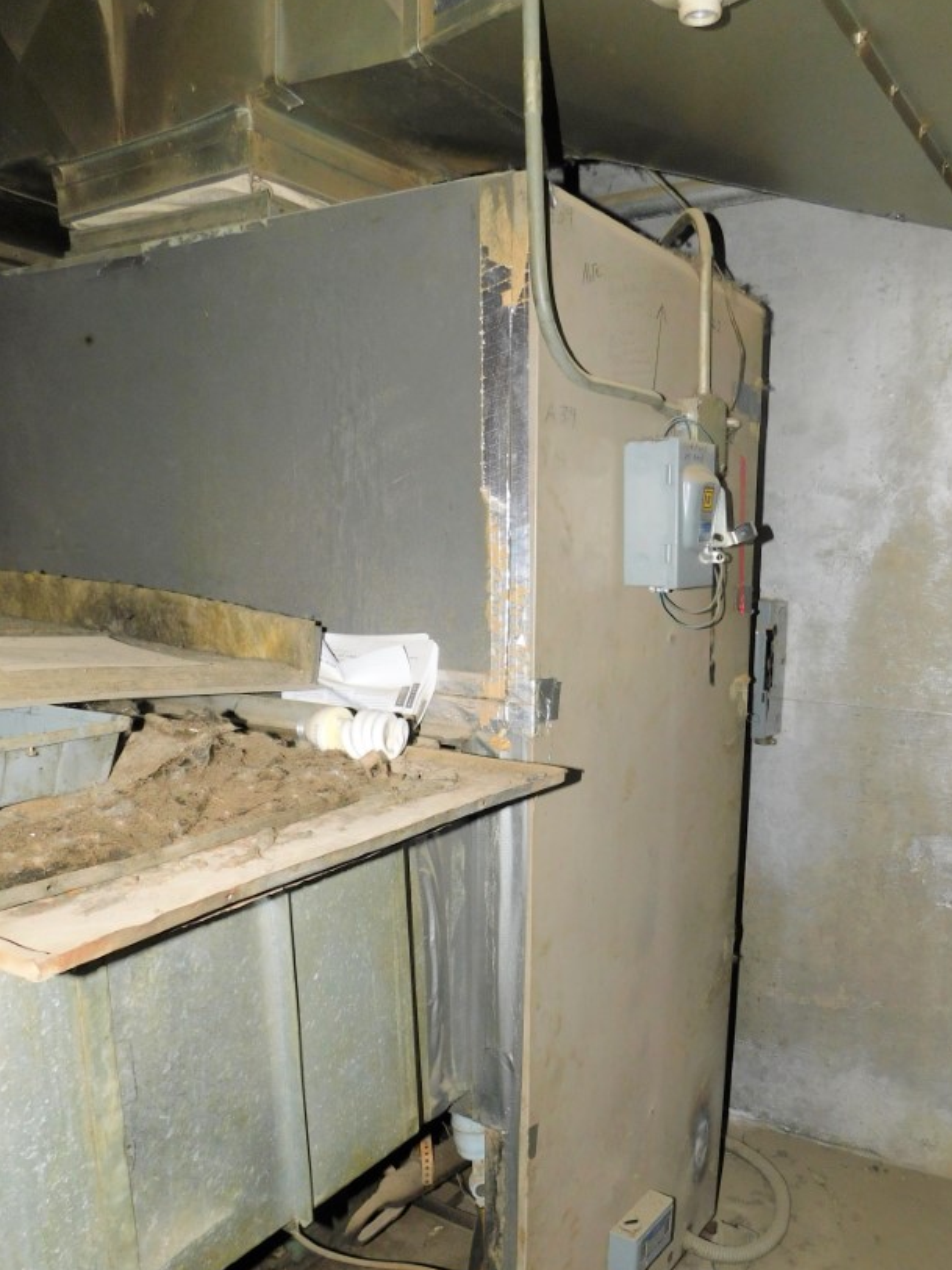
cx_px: 597
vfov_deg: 61.0
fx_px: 1063
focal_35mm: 29
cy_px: 782
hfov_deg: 47.8
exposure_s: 1/30
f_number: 3
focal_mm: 4
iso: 200
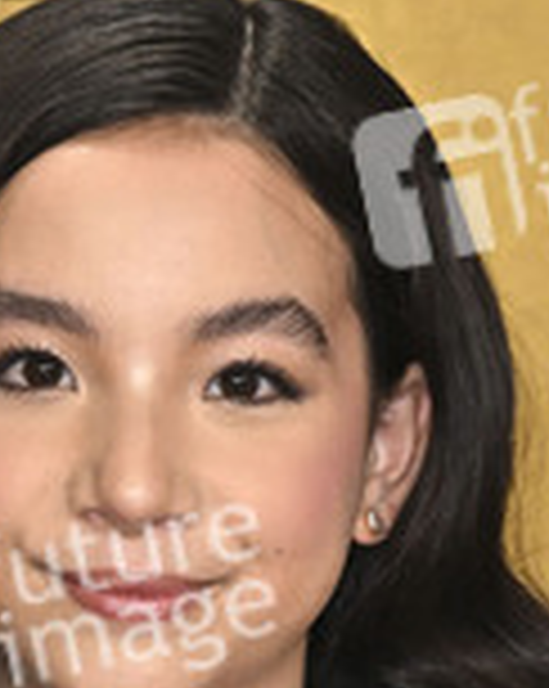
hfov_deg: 3.7
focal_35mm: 415
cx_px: 176
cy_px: 836
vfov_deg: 4.7
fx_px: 8446
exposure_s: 1/320
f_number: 5.6
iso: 2500
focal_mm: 113
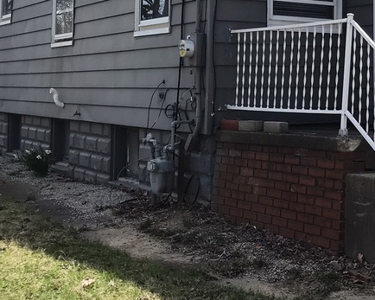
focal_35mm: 68
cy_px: 37
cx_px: 340
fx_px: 755
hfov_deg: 26.9
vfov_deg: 22.0
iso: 20
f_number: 1.8
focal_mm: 3.99
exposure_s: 1/1953
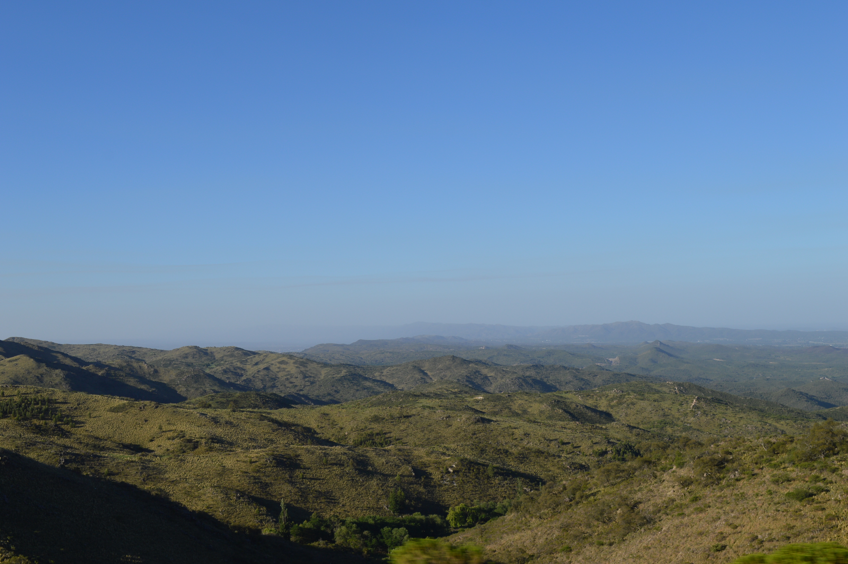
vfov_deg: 29.8
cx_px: 424
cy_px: 282
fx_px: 1059
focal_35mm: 45
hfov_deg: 43.6
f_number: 8
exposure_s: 1/250
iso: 100
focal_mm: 30
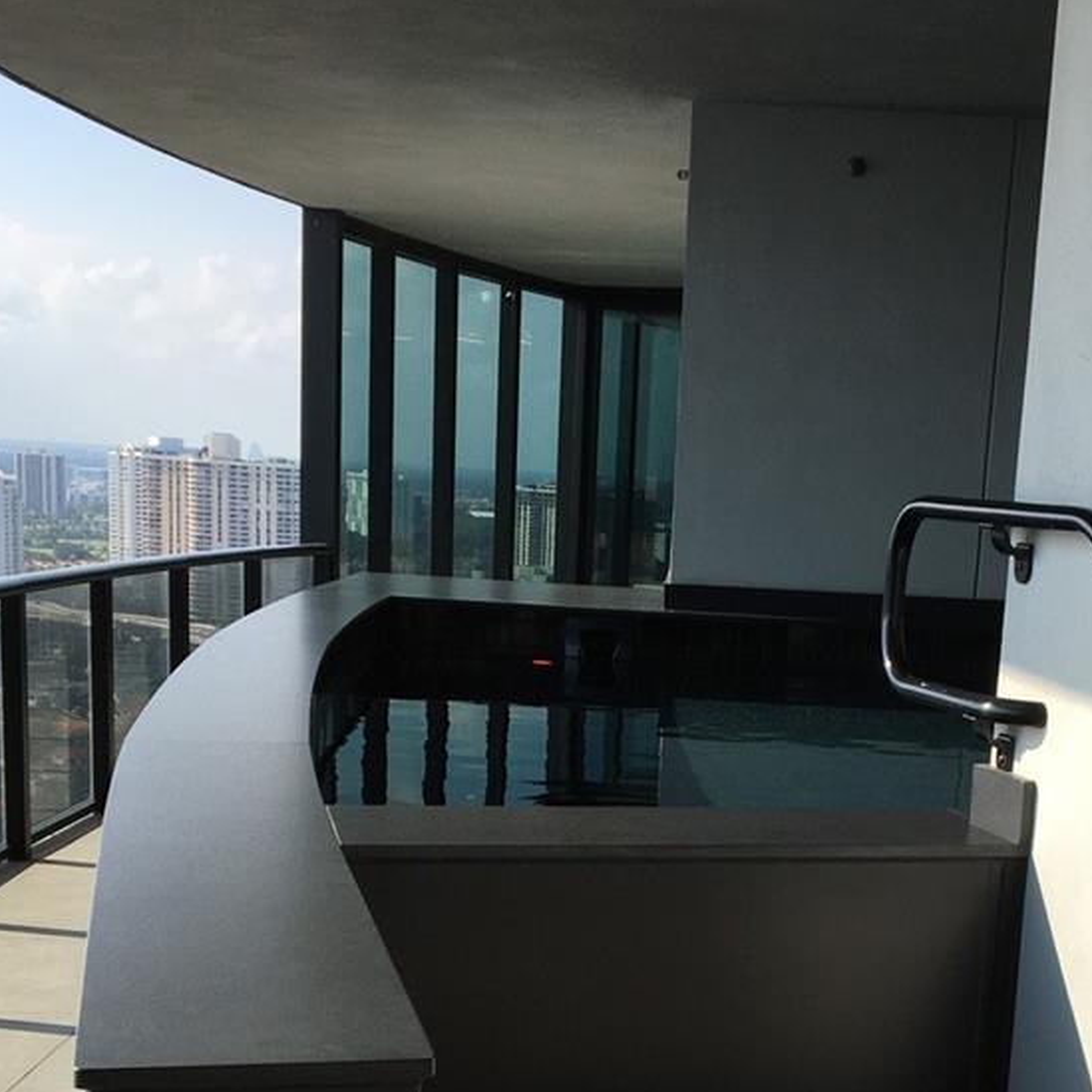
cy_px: 899
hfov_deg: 30.4
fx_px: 1999
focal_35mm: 56
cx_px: 696
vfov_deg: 29.7
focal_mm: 4.15
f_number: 2.2
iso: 25
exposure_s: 1/1202
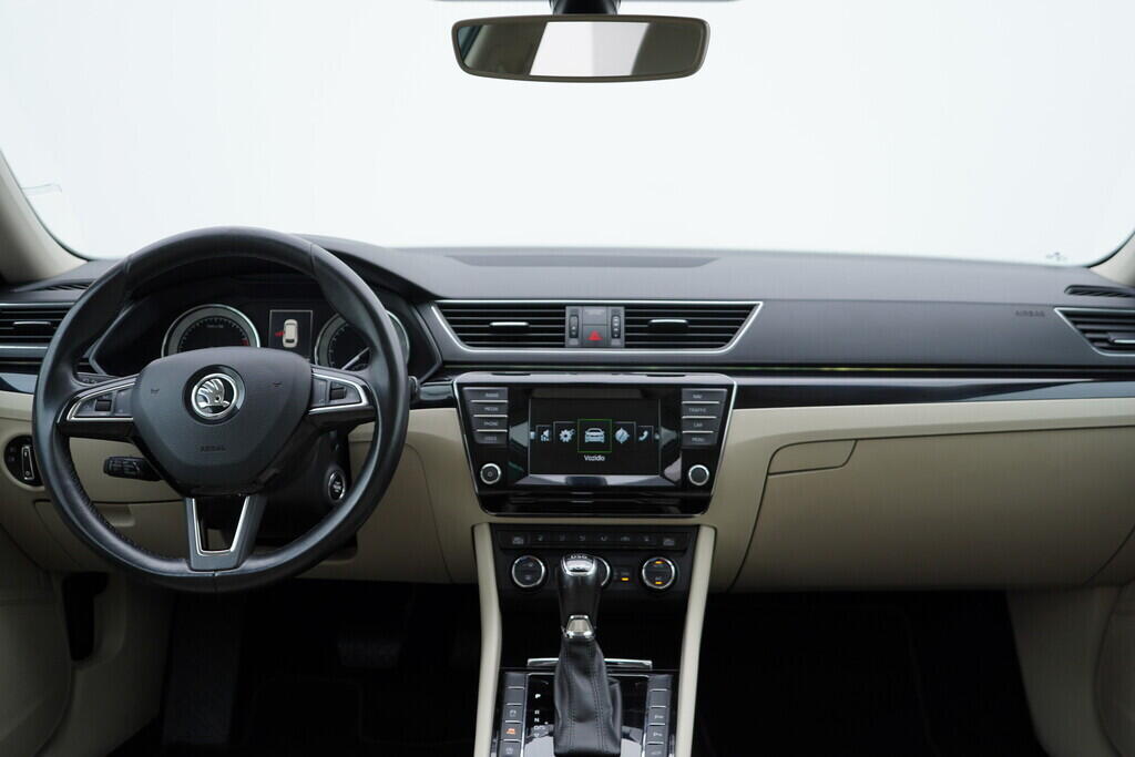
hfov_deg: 53.1
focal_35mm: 36
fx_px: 1135
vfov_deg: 36.9
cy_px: 378
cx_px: 568
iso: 125
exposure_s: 1/50
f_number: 3.2
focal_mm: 24
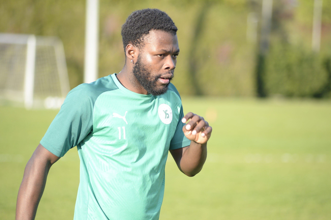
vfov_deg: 6.2
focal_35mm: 220
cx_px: 166
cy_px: 110
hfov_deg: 9.4
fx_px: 2021
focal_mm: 220
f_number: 4.8
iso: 560
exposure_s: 1/640
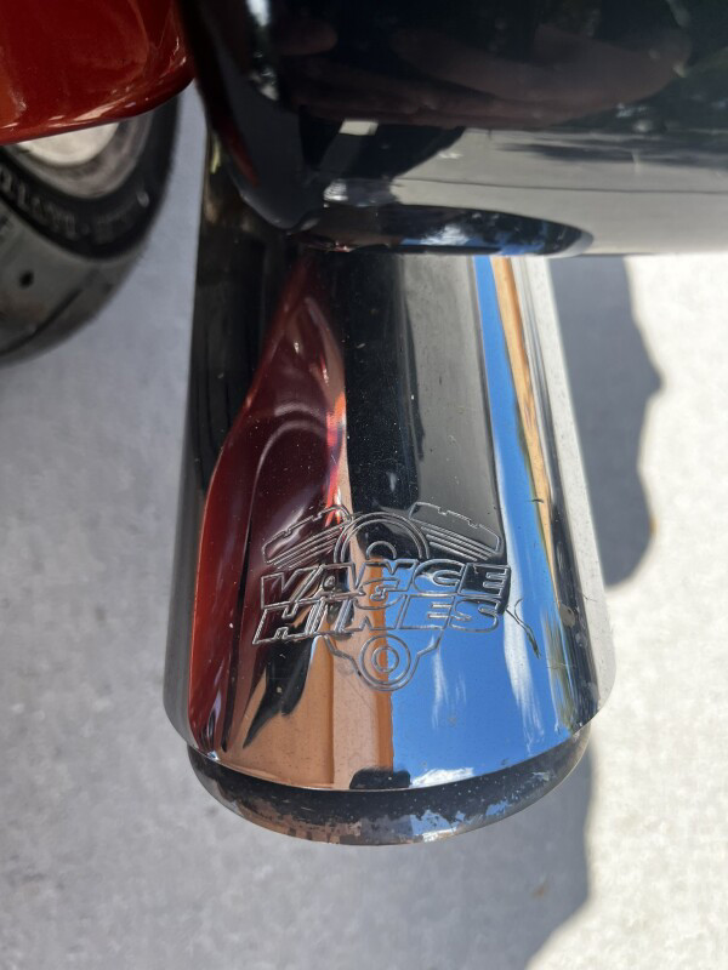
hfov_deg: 53.1
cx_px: 364
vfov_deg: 67.3
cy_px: 485
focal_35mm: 26
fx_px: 729
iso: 50
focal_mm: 5.1
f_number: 1.6
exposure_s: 1/913
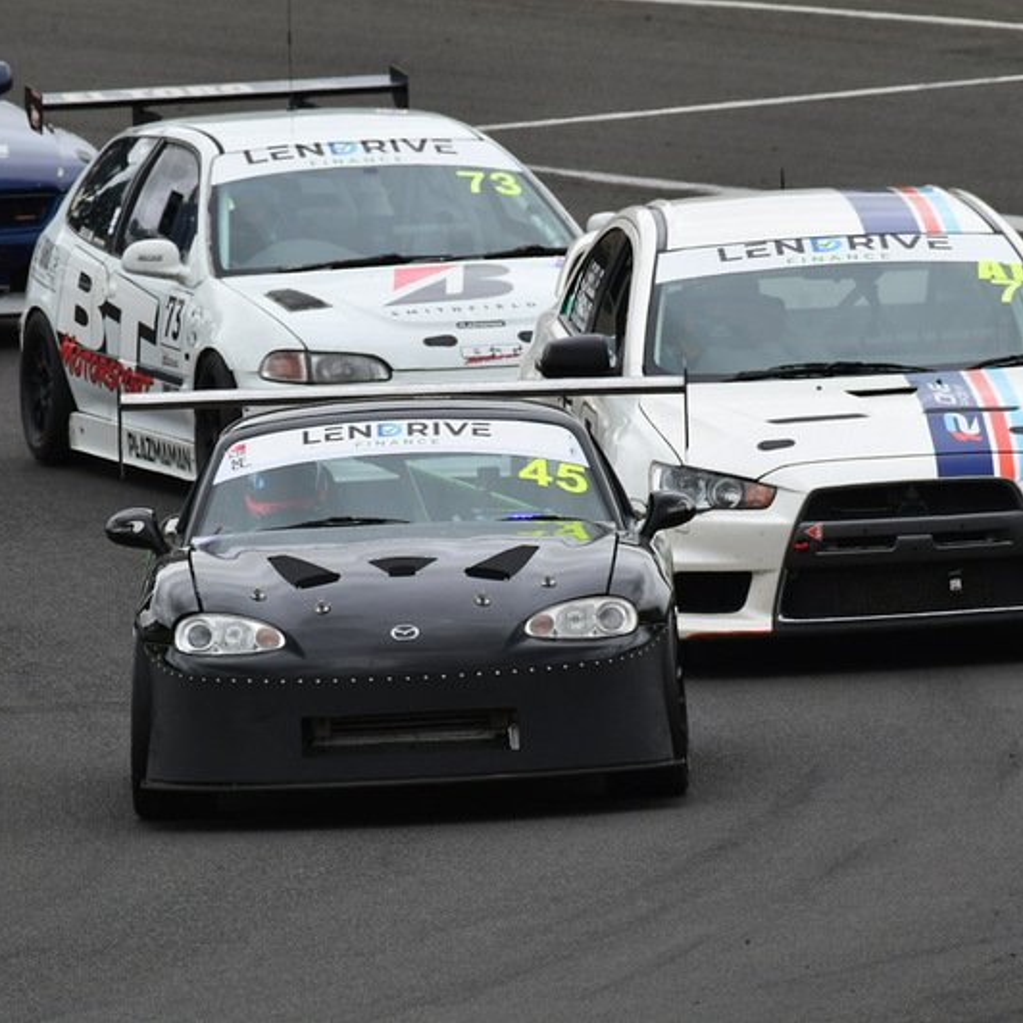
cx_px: 379
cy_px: 512
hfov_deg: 1.8
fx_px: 32064
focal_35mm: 959
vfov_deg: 1.8
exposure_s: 1/640
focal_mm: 500
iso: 800
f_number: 11
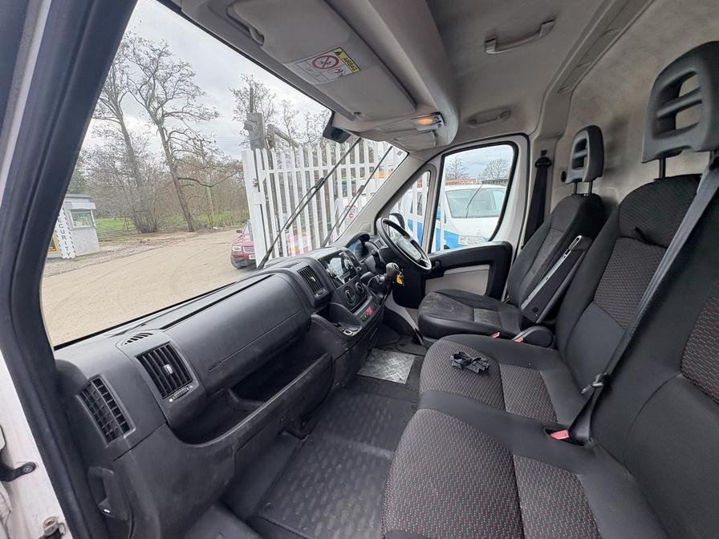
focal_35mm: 14
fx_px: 291
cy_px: 270
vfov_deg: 85.7
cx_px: 360
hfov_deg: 102.1
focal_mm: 2.22
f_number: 2.2
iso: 64
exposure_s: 1/168
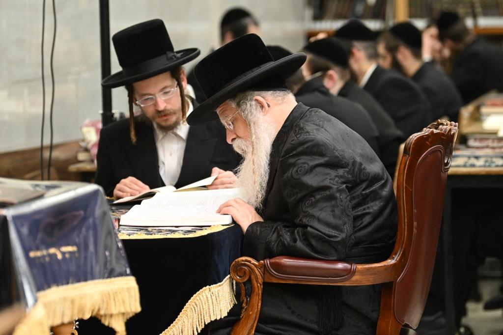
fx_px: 2612
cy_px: 168
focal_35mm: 187
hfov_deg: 11.0
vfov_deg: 7.3
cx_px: 252
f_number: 2.8
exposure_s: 1/320
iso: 2500
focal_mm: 125
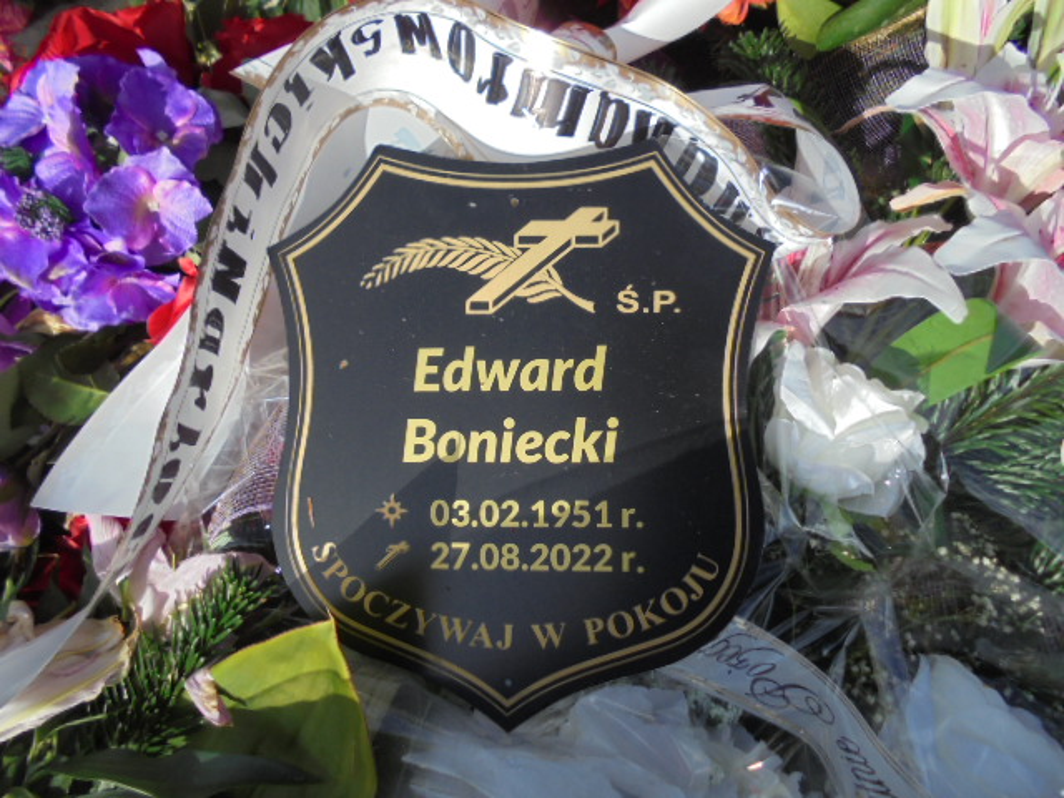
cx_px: 532
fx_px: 799
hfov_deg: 67.3
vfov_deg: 53.1
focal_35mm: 26
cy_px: 399
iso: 100
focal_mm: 4.6
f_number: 11.5
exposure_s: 1/125
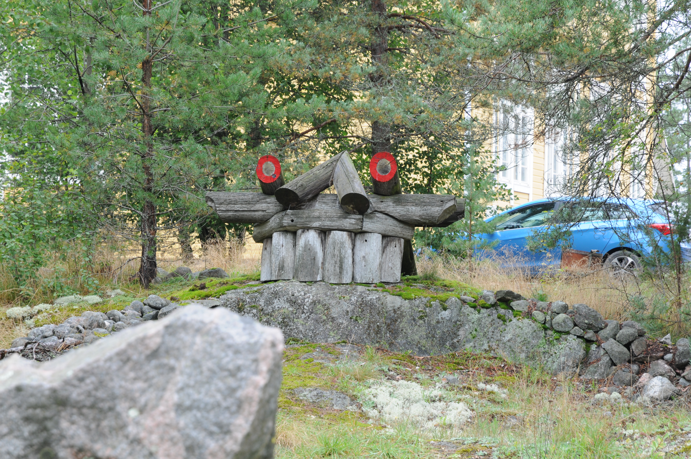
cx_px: 346
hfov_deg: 16.1
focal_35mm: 128
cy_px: 230
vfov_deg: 10.7
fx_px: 2444
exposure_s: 1/40
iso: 250
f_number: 9
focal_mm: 85
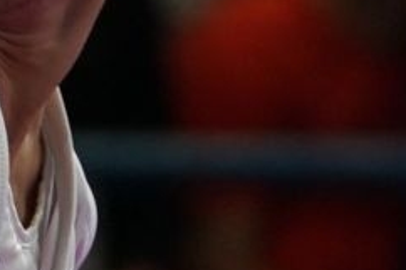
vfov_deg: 0.7
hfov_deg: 1.1
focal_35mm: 1903
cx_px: -830
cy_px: -40
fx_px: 21446
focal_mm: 171
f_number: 2.8
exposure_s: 1/1000
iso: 800
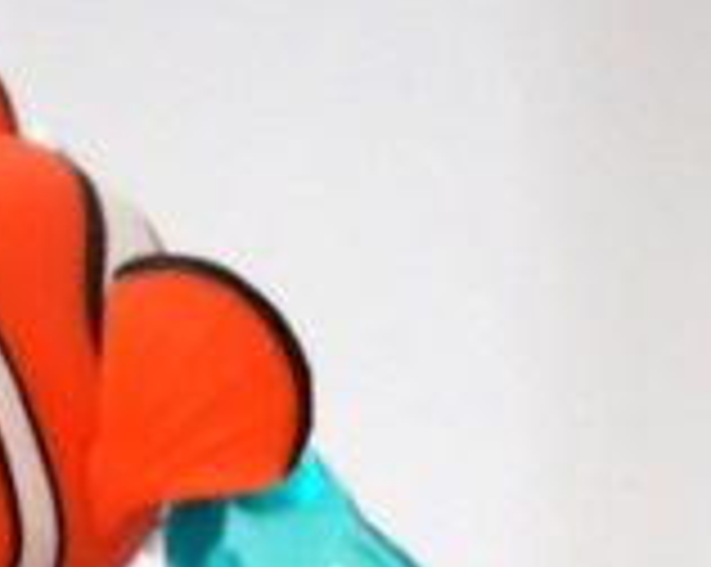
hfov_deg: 11.3
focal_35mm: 171
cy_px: 1400
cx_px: 169
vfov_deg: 8.2
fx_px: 3594
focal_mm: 30
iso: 3200
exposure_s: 1/60
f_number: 11
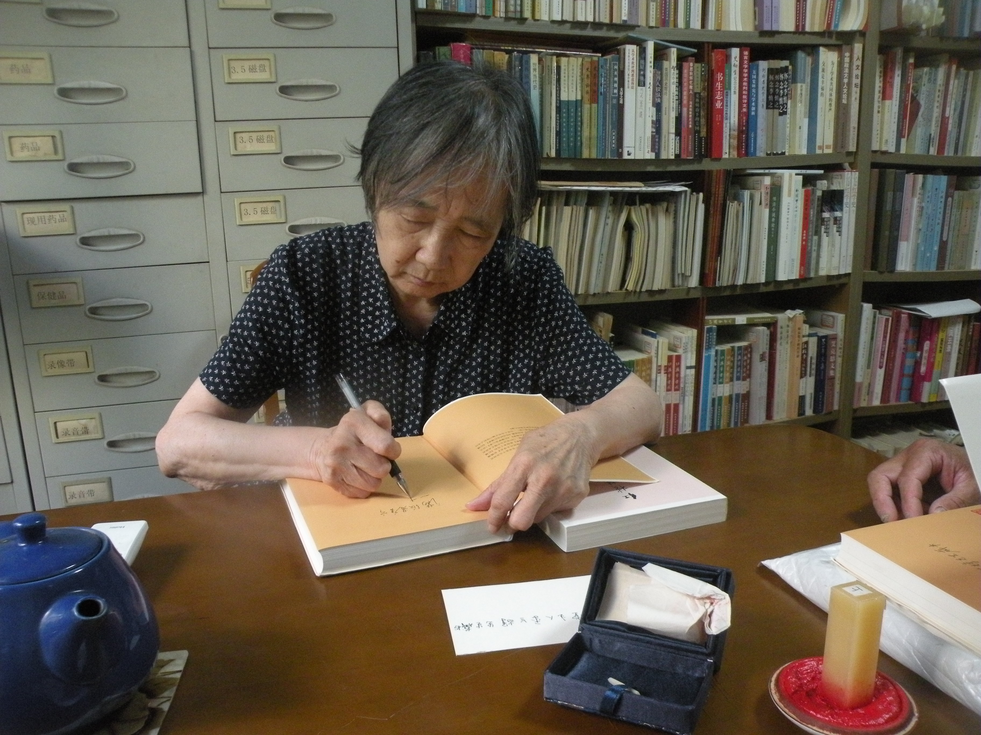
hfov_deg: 65.3
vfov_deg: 51.4
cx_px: 490
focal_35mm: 27
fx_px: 765
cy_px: 368
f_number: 2.8
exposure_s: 1/51.7
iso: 400
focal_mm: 4.7
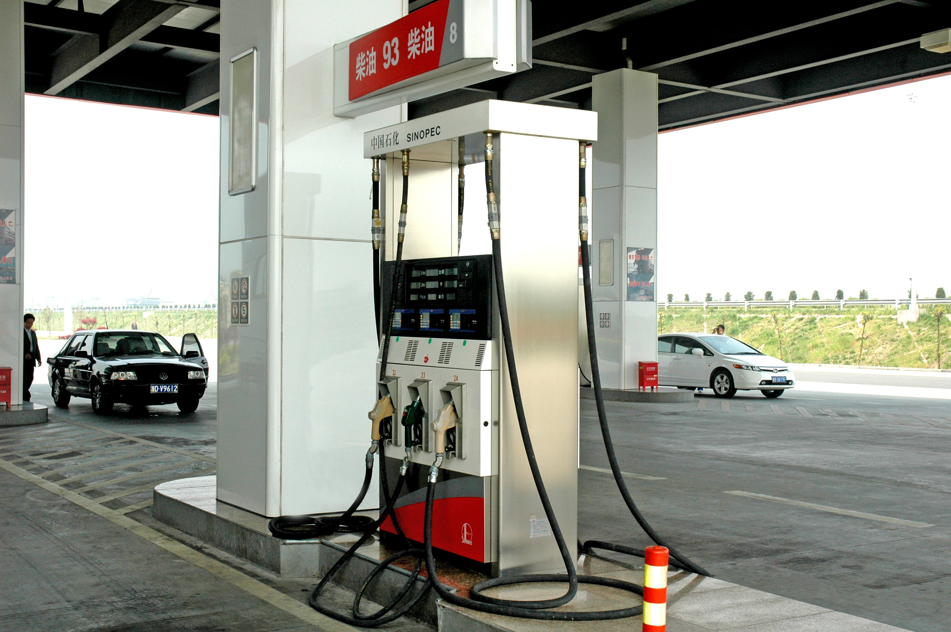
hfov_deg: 45.0
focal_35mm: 44
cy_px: 316
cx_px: 476
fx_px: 1148
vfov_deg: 30.8
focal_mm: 29
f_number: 9
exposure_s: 1/250
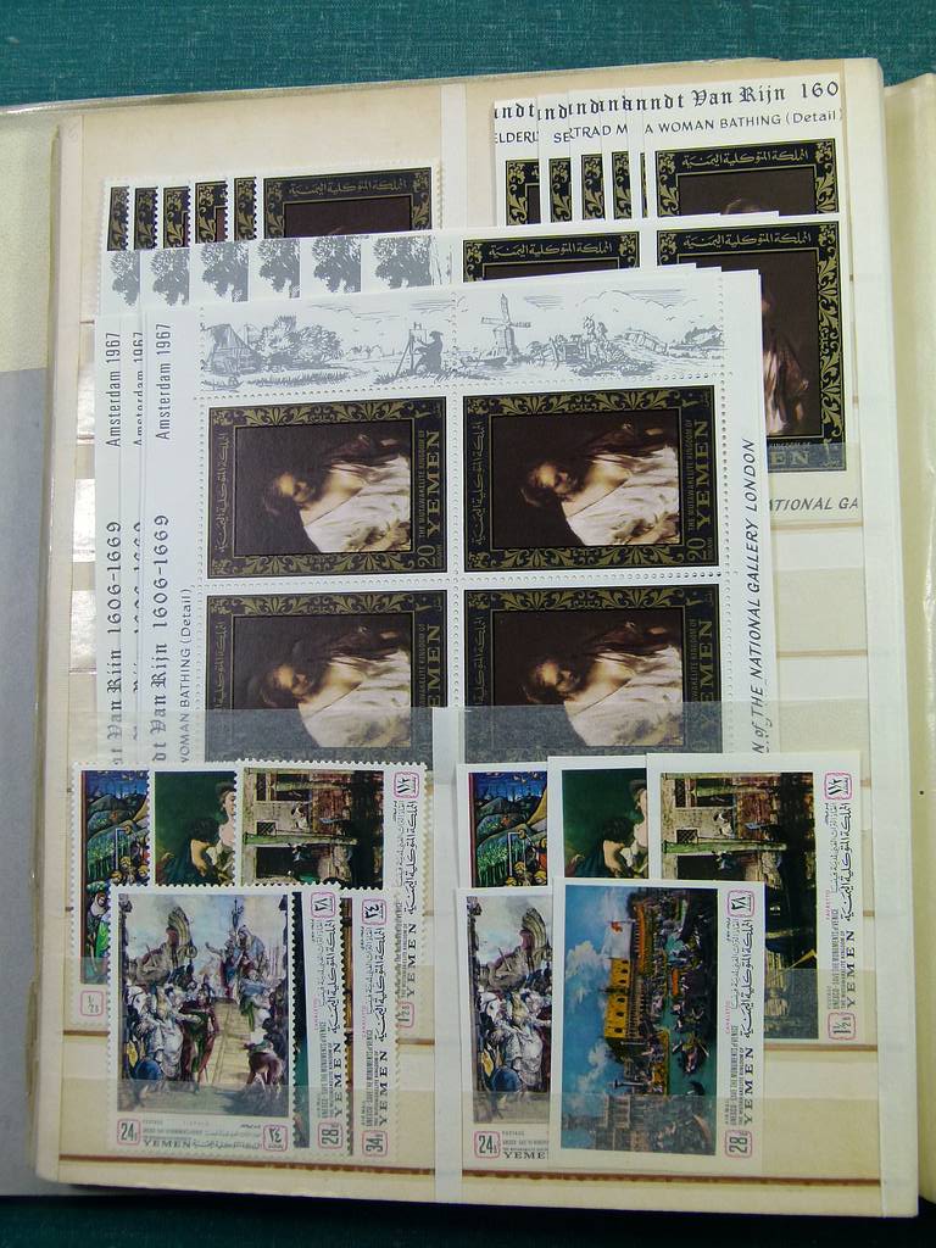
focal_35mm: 39
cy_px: 624
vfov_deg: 47.9
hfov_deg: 36.8
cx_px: 468
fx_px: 1406
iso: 100
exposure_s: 1/100
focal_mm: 7.1
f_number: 3.6
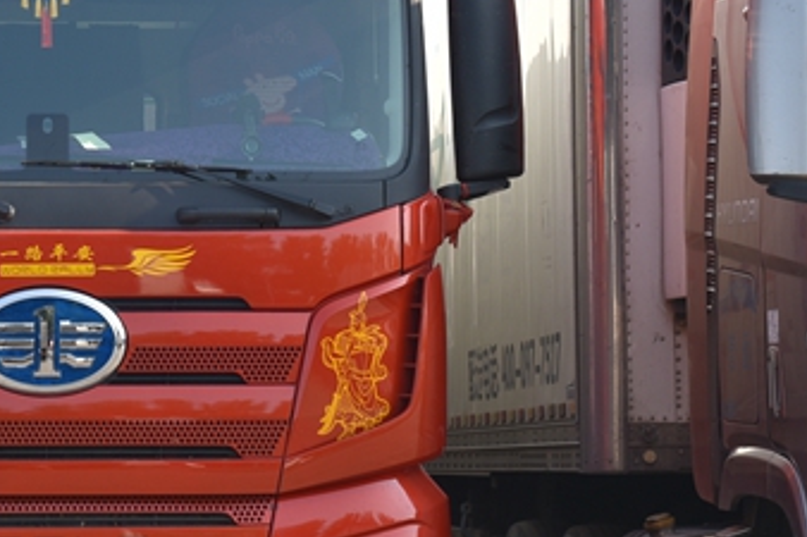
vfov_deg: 8.5
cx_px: 107
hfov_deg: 12.7
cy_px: 271
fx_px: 3607
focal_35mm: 161
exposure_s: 1/250
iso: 280
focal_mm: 65
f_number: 8
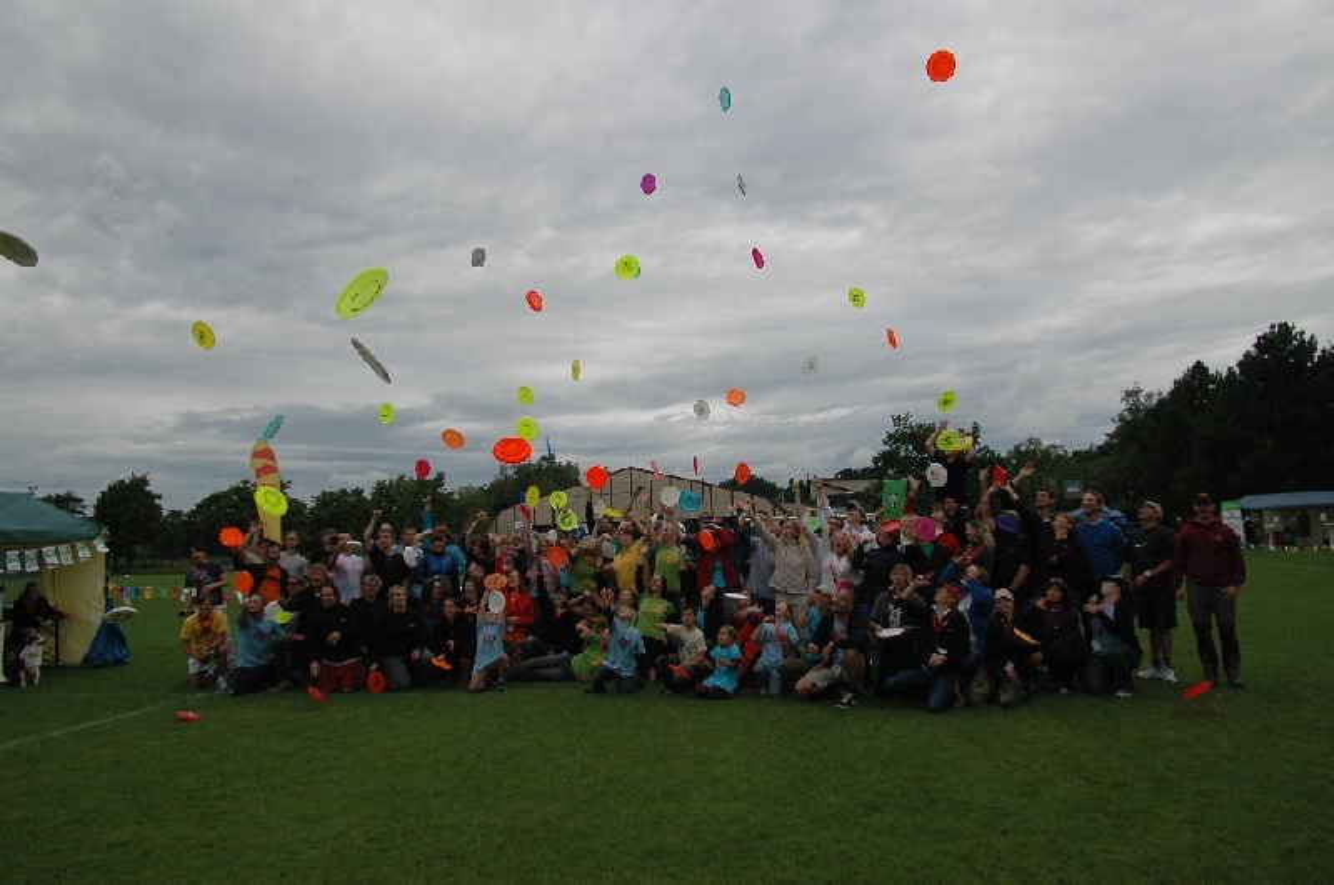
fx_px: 944
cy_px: 442
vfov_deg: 50.3
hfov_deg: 70.5
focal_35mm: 26
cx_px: 667
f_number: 3.5
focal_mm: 17
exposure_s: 1/2500
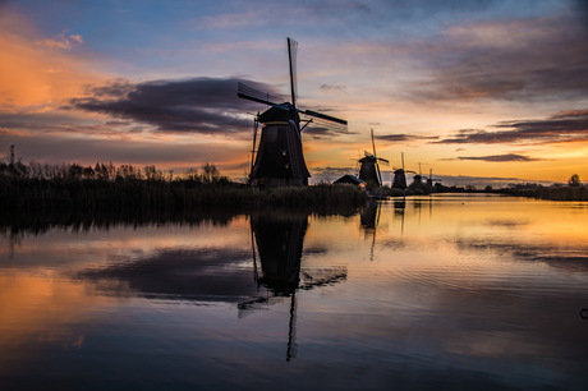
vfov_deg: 36.8
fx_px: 588
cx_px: 294
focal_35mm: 36
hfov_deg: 53.2
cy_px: 196
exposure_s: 1/100
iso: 100
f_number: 7.1
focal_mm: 36
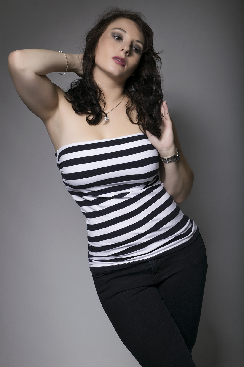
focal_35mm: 72
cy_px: 184
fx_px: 732
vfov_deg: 28.1
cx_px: 122
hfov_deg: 18.9
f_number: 11
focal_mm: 48
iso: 100
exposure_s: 1/200
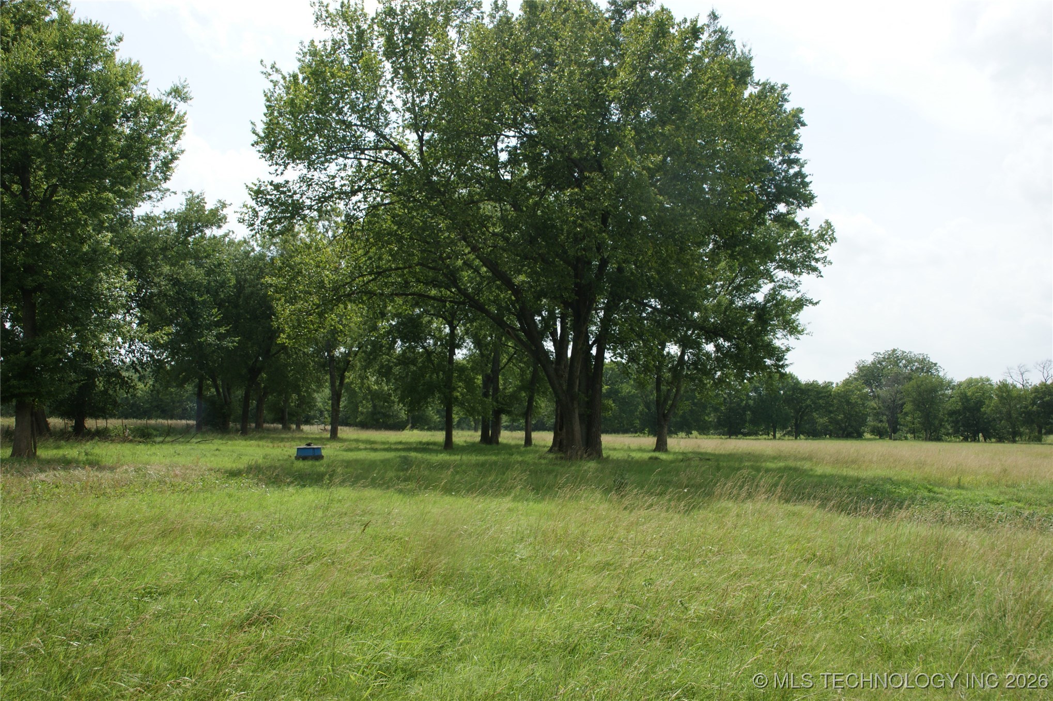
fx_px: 965
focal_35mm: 33
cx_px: 526
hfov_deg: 57.3
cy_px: 350
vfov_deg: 39.9
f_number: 10
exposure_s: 1/160
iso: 100
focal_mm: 22
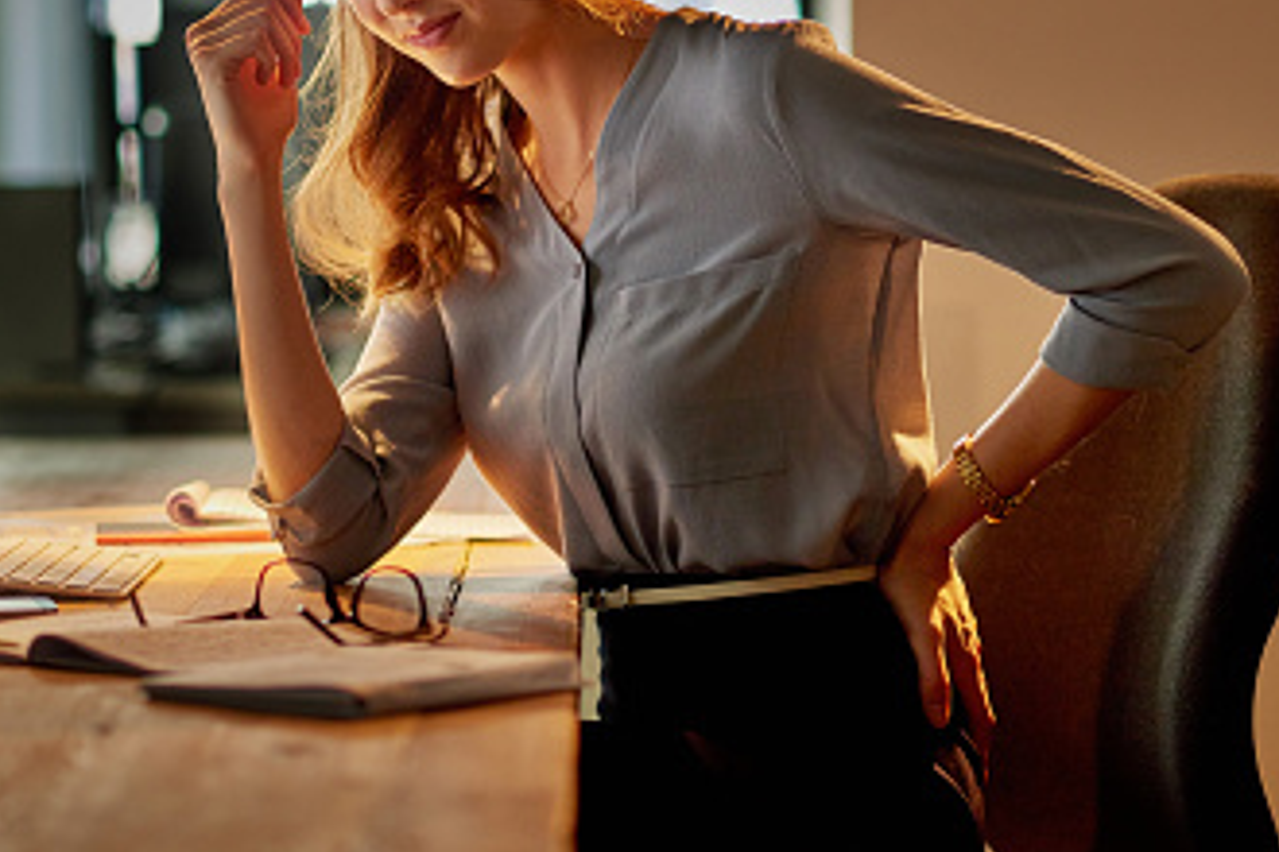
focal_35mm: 131
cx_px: 698
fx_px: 4654
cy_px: 250
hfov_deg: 15.6
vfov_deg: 10.5
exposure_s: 1/125
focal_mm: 85
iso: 500
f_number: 2
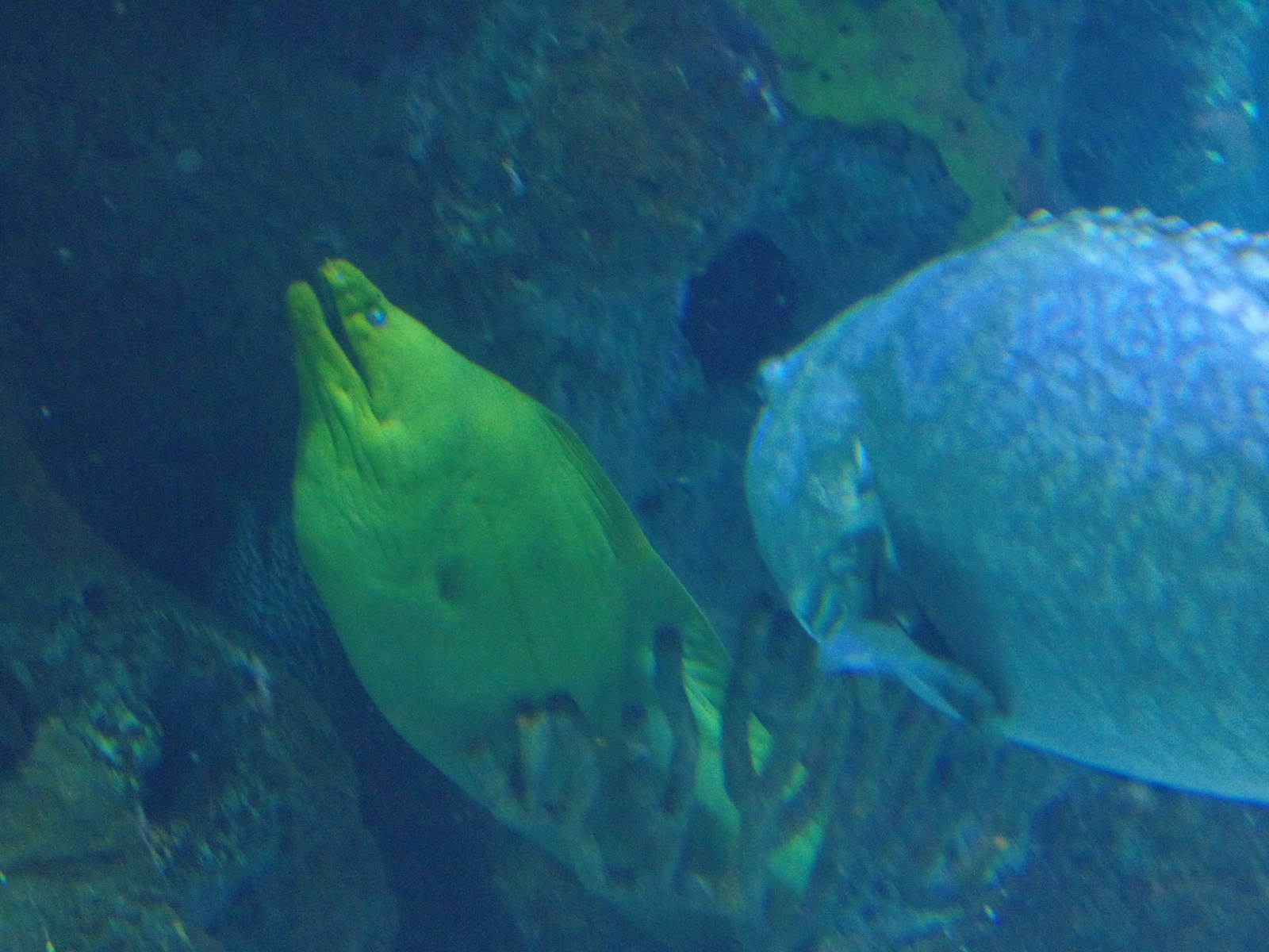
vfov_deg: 15.1
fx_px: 3593
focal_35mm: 98
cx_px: 634
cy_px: 476
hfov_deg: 20.0
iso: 400
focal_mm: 17.5
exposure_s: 1/5
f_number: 4.6
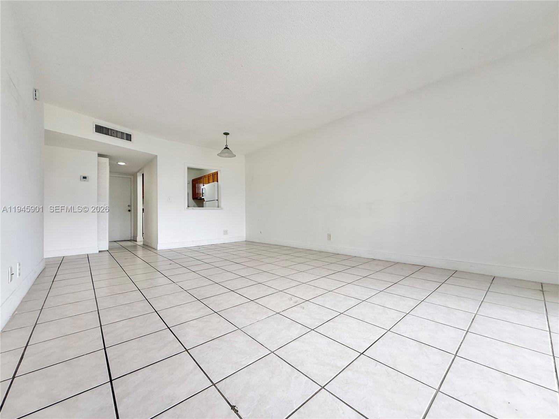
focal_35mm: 14
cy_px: 210
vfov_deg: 85.7
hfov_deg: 102.1
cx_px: 280
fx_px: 226
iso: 100
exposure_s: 1/99
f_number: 2.2
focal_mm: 2.22
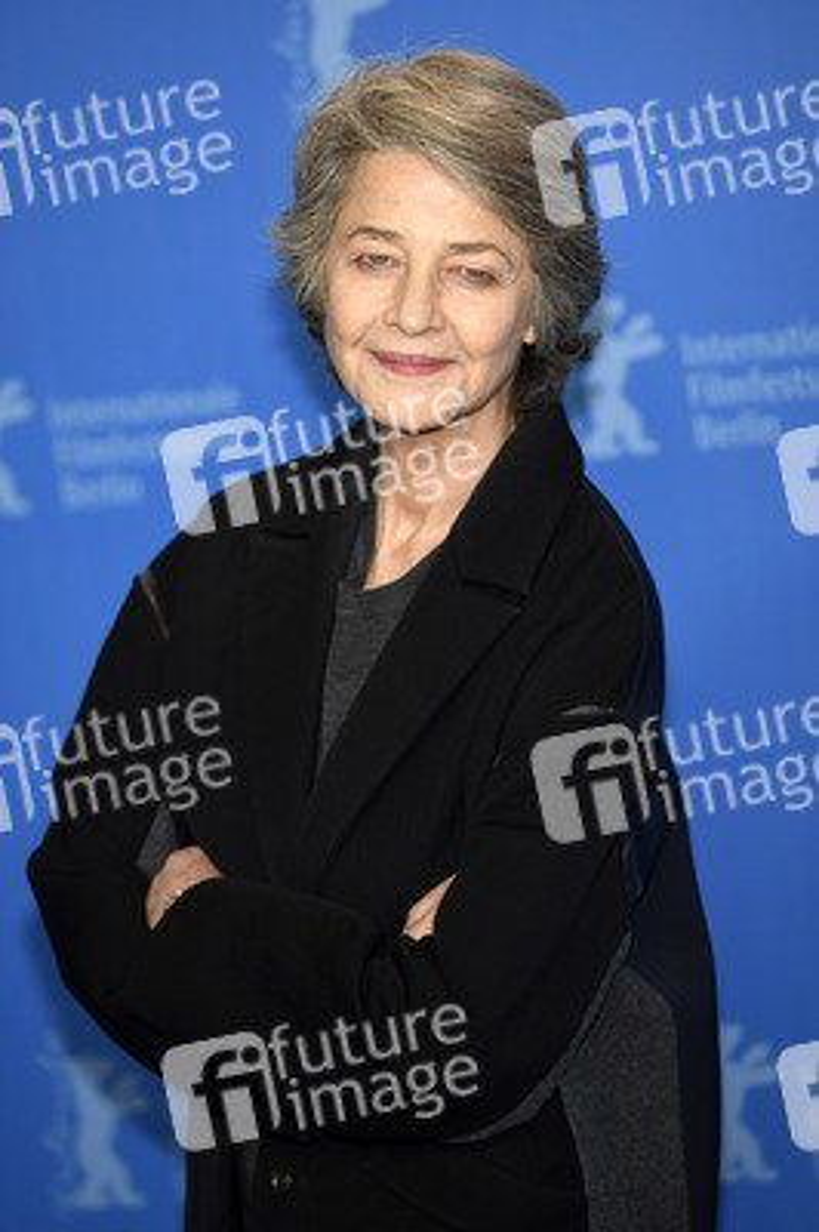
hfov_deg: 7.2
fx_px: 6494
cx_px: 410
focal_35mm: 190
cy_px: 616
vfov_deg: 10.8
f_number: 3.5
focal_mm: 190
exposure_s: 1/320
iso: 800
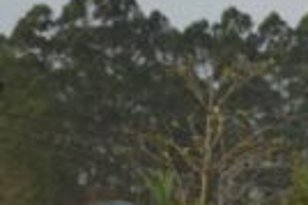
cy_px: 351
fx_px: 7449
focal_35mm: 872
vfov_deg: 1.6
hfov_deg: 2.4
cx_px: 669
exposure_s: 1/500
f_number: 5.6
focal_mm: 105
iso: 220
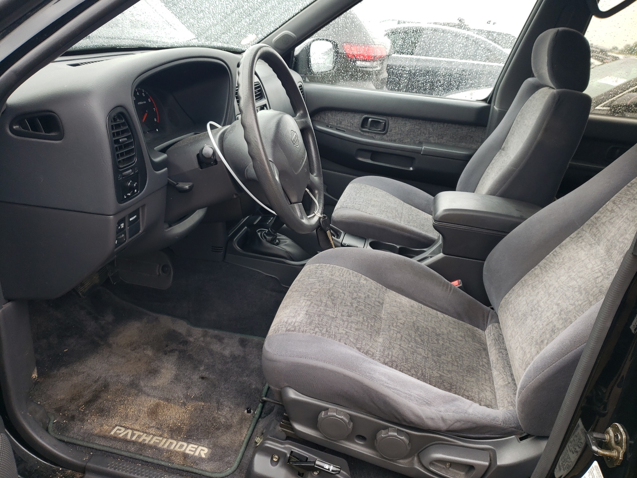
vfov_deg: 53.1
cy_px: 239
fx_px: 478
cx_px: 318
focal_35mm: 26
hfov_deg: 67.3
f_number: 1.5
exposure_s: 1/123
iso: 50
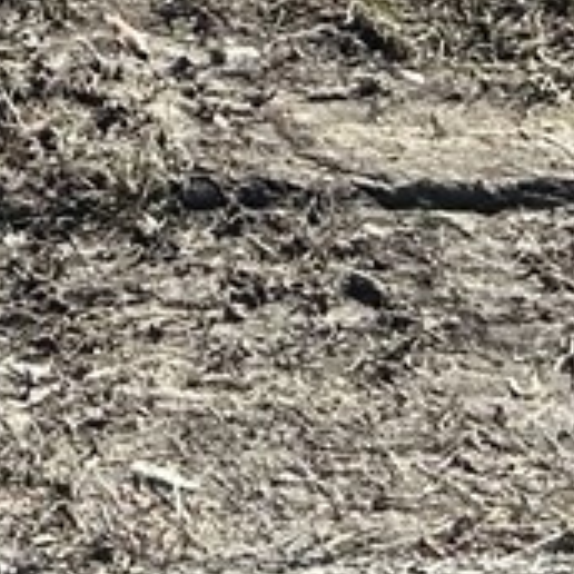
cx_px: -330
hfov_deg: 8.3
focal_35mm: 205
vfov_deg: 6.7
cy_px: -1729
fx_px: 3846
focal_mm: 5.7
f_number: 1.5
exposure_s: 1/2165
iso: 50
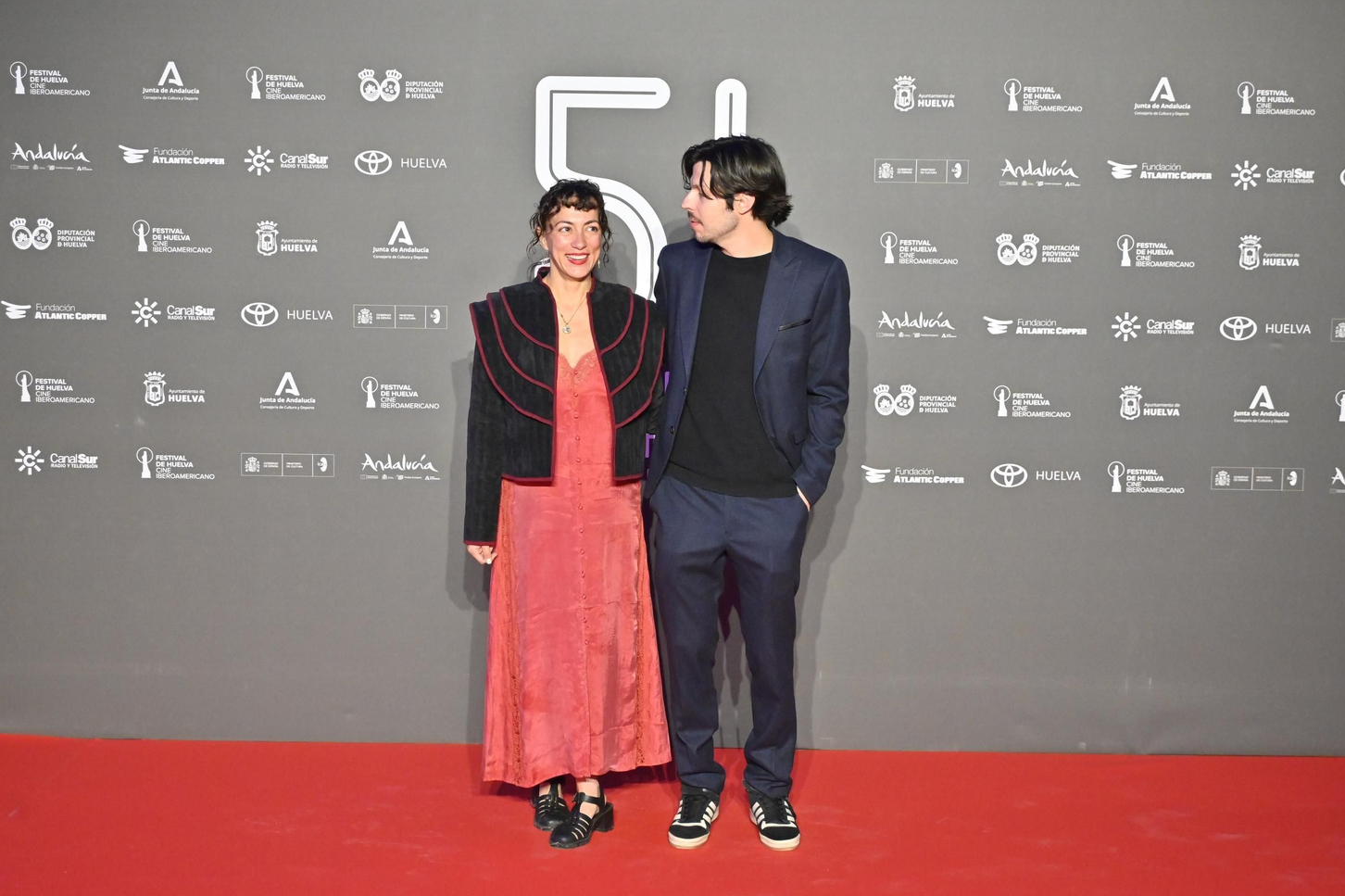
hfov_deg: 36.5
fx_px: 2037
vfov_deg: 24.8
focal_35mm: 55
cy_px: 426
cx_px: 682
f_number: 5
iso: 2000
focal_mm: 33
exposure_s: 1/200
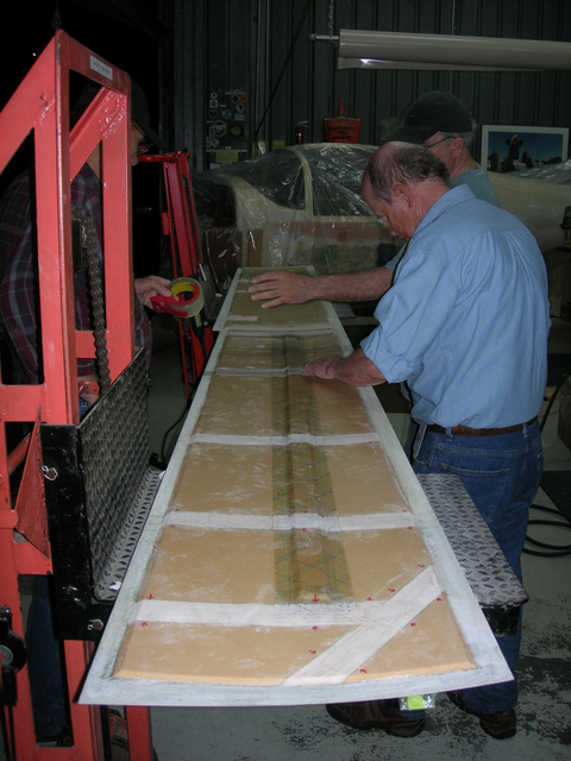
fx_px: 836
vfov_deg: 49.0
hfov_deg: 37.7
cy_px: 380
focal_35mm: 38
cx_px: 286
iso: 64
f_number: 2.8
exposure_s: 1/60.1
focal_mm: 7.8
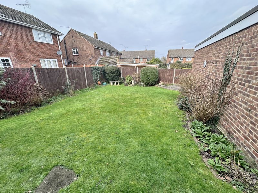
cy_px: 96
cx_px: 129
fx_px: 104
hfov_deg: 102.1
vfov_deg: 85.7
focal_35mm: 14
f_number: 2.2
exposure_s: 1/333
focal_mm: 2.22
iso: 40
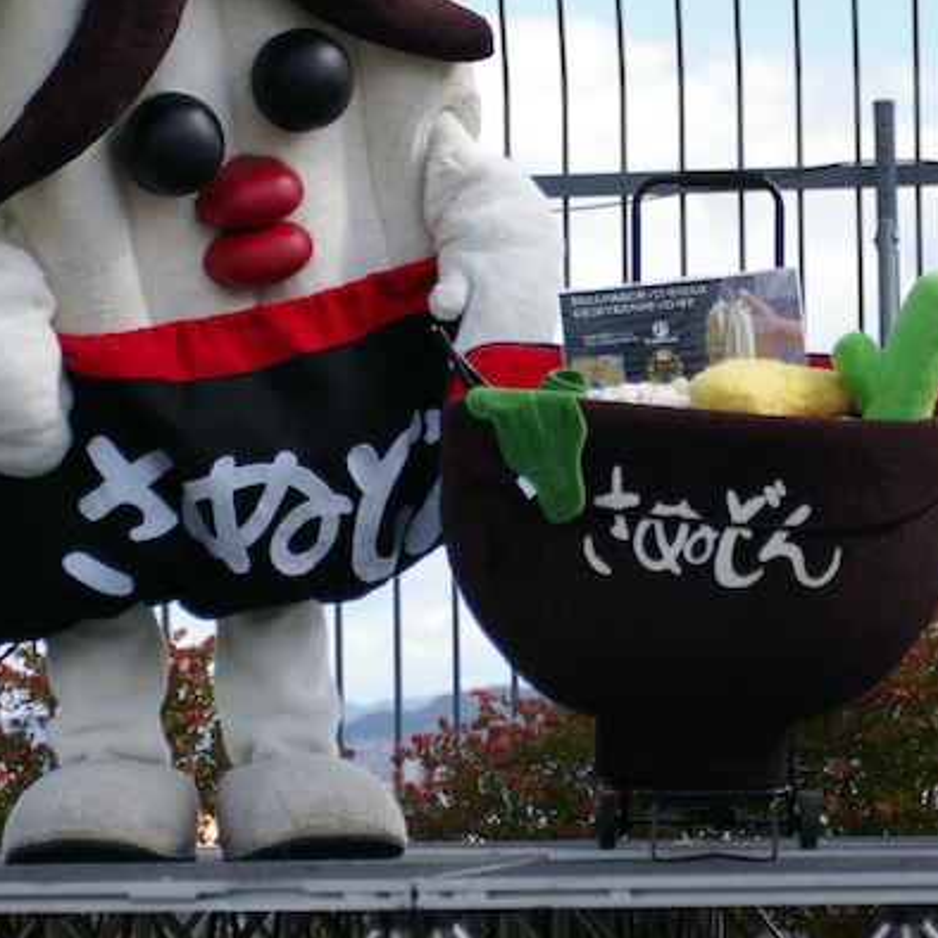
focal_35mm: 155
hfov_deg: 11.3
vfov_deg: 11.3
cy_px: 465
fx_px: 4752
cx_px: 471
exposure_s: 1/1000
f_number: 5.6
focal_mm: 80
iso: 400
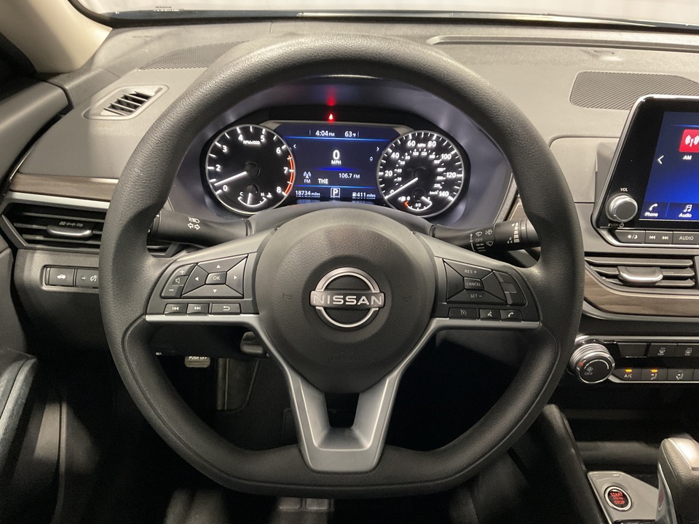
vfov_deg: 48.2
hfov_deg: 61.7
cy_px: 262
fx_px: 586
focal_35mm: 29
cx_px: 350
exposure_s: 1/25
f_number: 1.8
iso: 320
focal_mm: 3
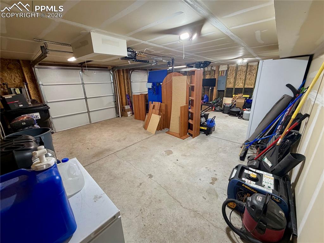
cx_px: 162
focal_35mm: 14
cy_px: 122
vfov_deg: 85.6
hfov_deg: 102.1
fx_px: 131
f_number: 2.2
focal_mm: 2.22
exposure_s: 1/120
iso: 250
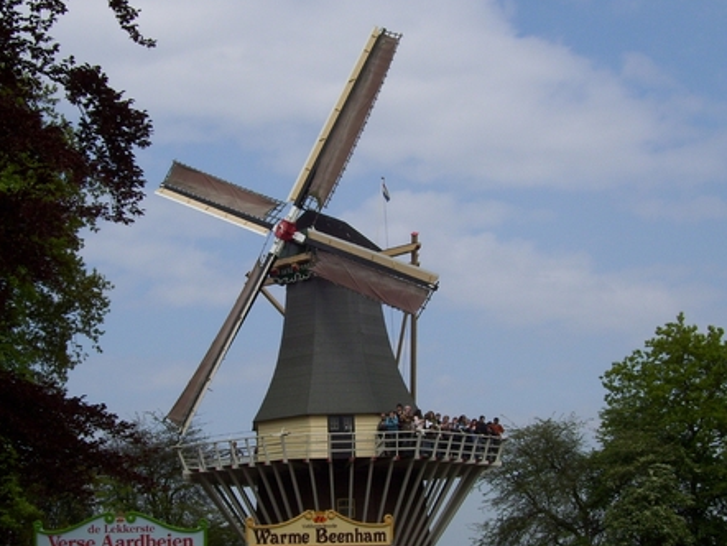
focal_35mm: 76
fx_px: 1597
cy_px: 297
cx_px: 326
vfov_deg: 19.4
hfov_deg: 25.6
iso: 80
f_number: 5.6
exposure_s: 1/500
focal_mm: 9.4
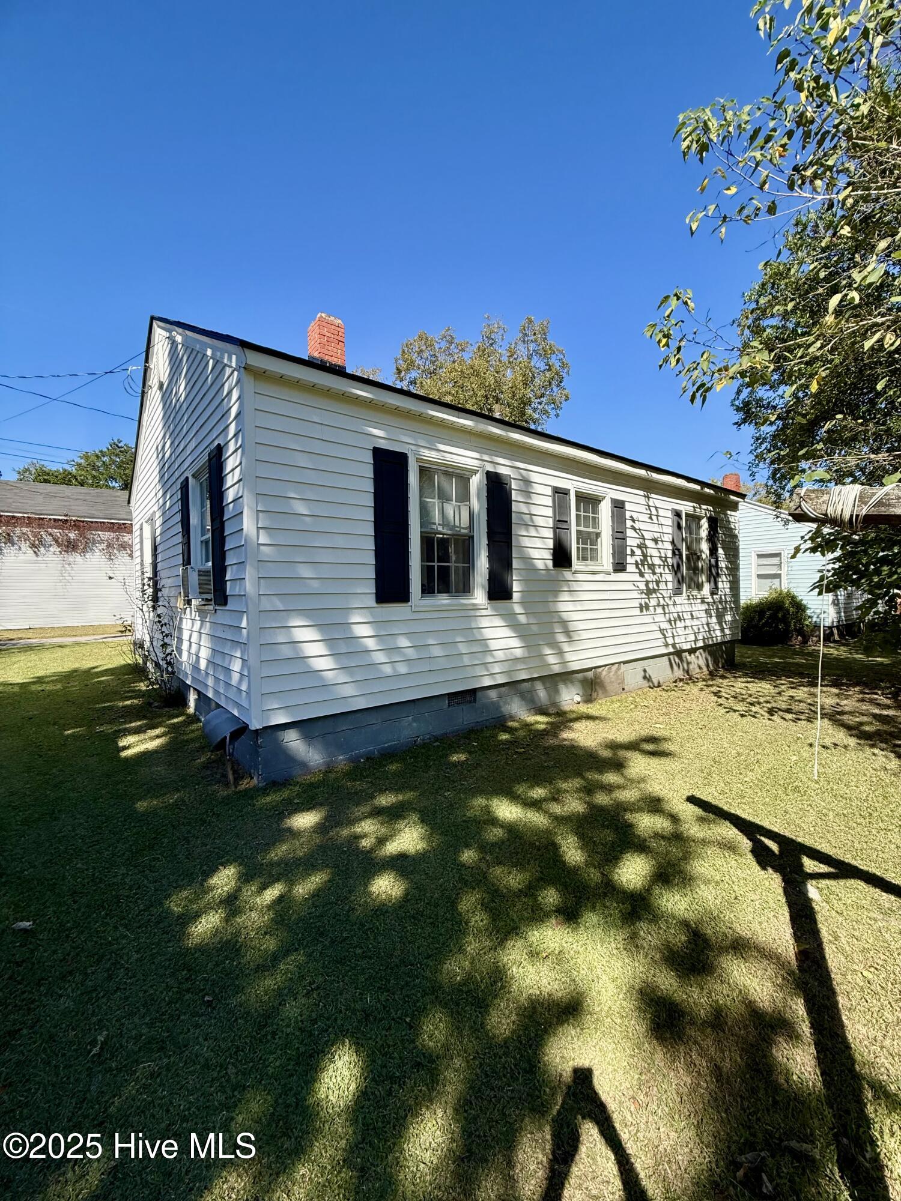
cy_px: 600
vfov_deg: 102.1
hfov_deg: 85.7
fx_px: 486
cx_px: 450
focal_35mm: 14
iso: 64
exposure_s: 1/1125
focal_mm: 2.22
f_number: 2.2
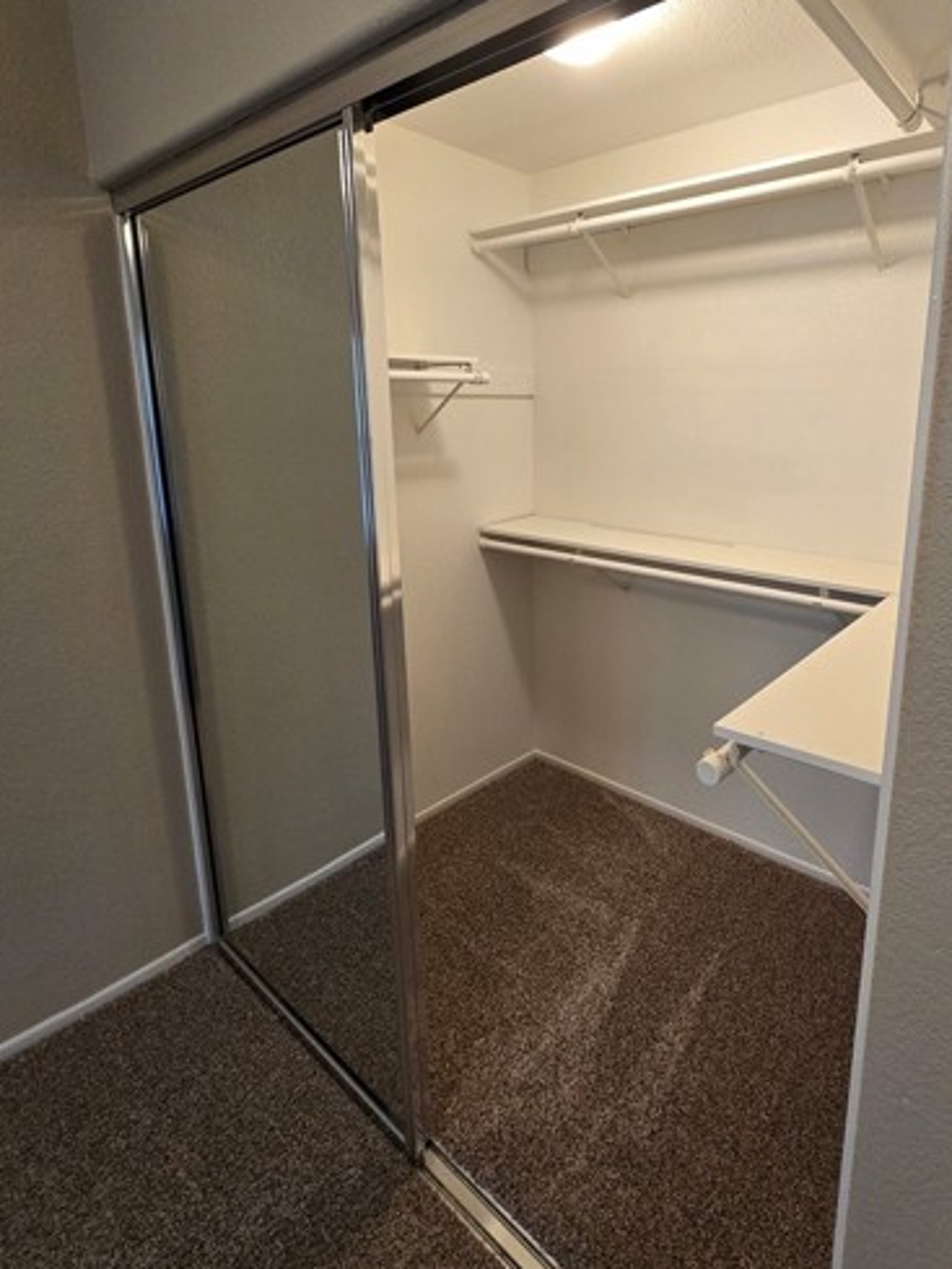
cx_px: 584
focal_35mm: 17
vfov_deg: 90.4
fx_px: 623
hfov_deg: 73.7
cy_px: 545
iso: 320
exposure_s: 1/60
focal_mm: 2.2
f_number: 2.2
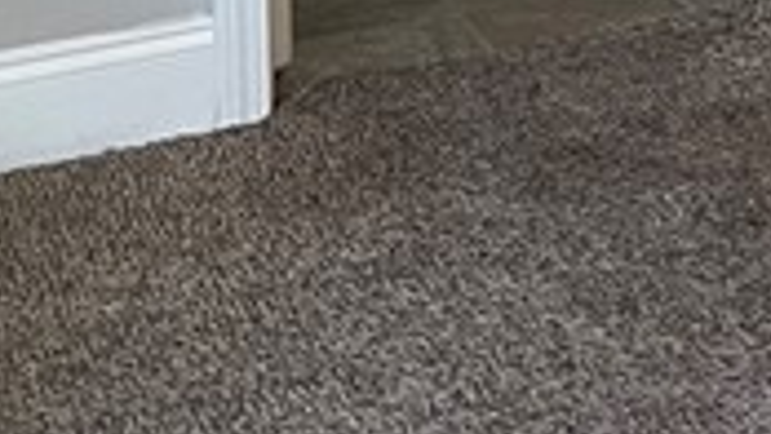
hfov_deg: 12.0
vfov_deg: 6.6
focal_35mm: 160
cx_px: 1524
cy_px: -1019
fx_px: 3272
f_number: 1.6
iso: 200
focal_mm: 5.1
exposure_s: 1/60
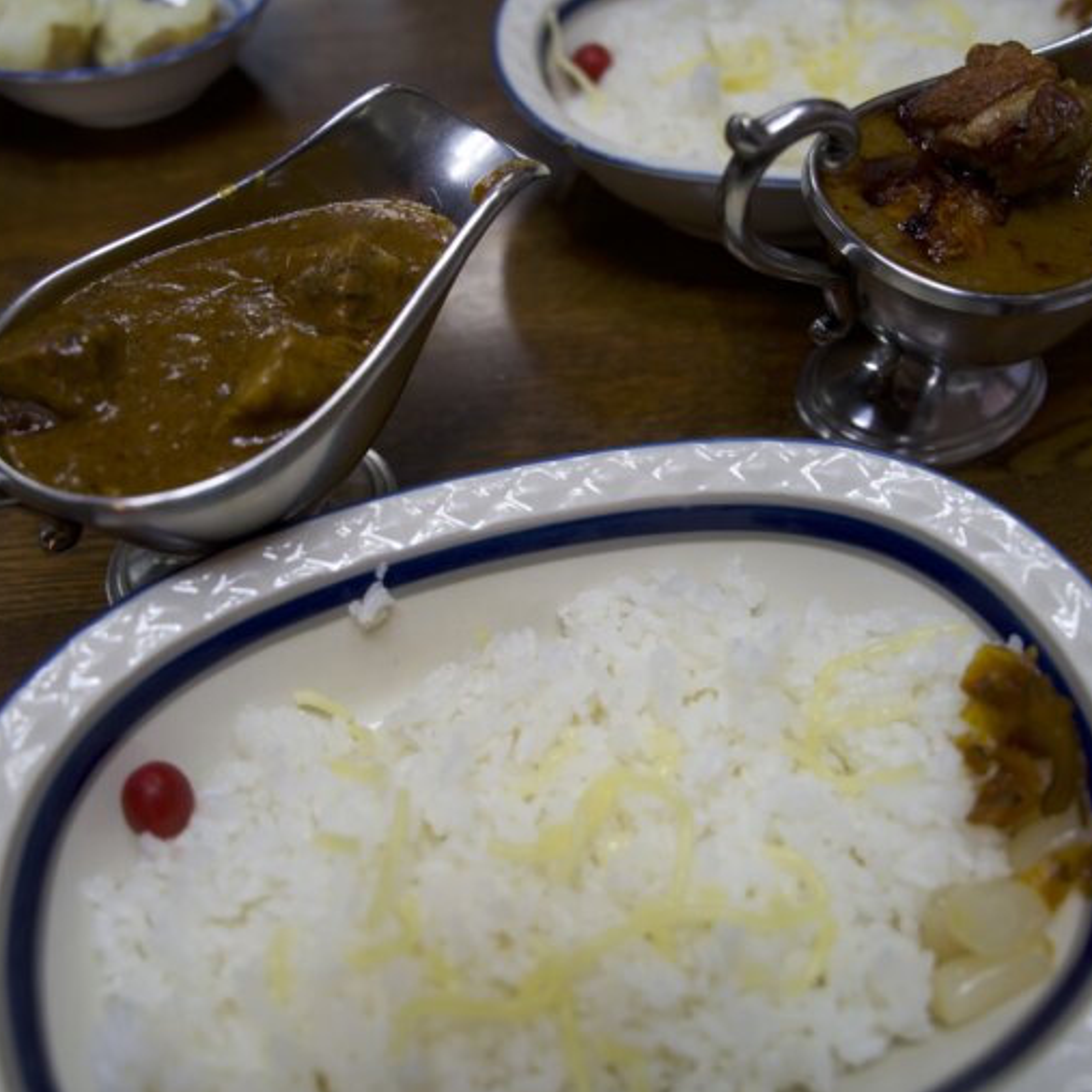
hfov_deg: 52.5
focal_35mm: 31
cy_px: 550
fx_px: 1106
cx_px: 541
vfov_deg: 52.5
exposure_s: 1/30
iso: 200
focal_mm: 24
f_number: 3.2
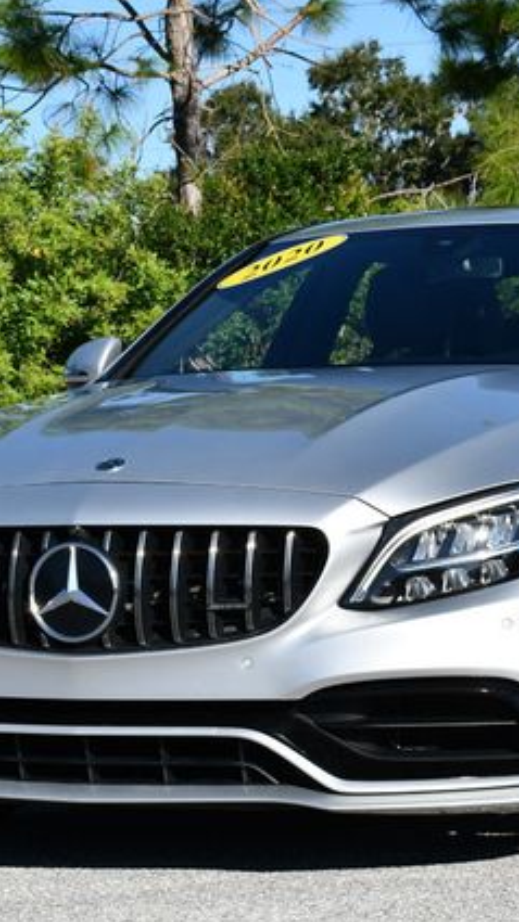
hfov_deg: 10.1
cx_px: 380
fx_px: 2936
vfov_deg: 17.9
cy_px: 462
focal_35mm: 120
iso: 100
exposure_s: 1/320
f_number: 9
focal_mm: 38
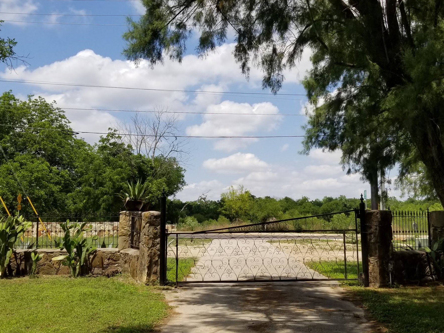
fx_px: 539
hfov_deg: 44.8
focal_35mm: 42
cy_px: 155
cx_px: 237
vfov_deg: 34.3
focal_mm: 4.3
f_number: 1.7
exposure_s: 1/3160
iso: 50
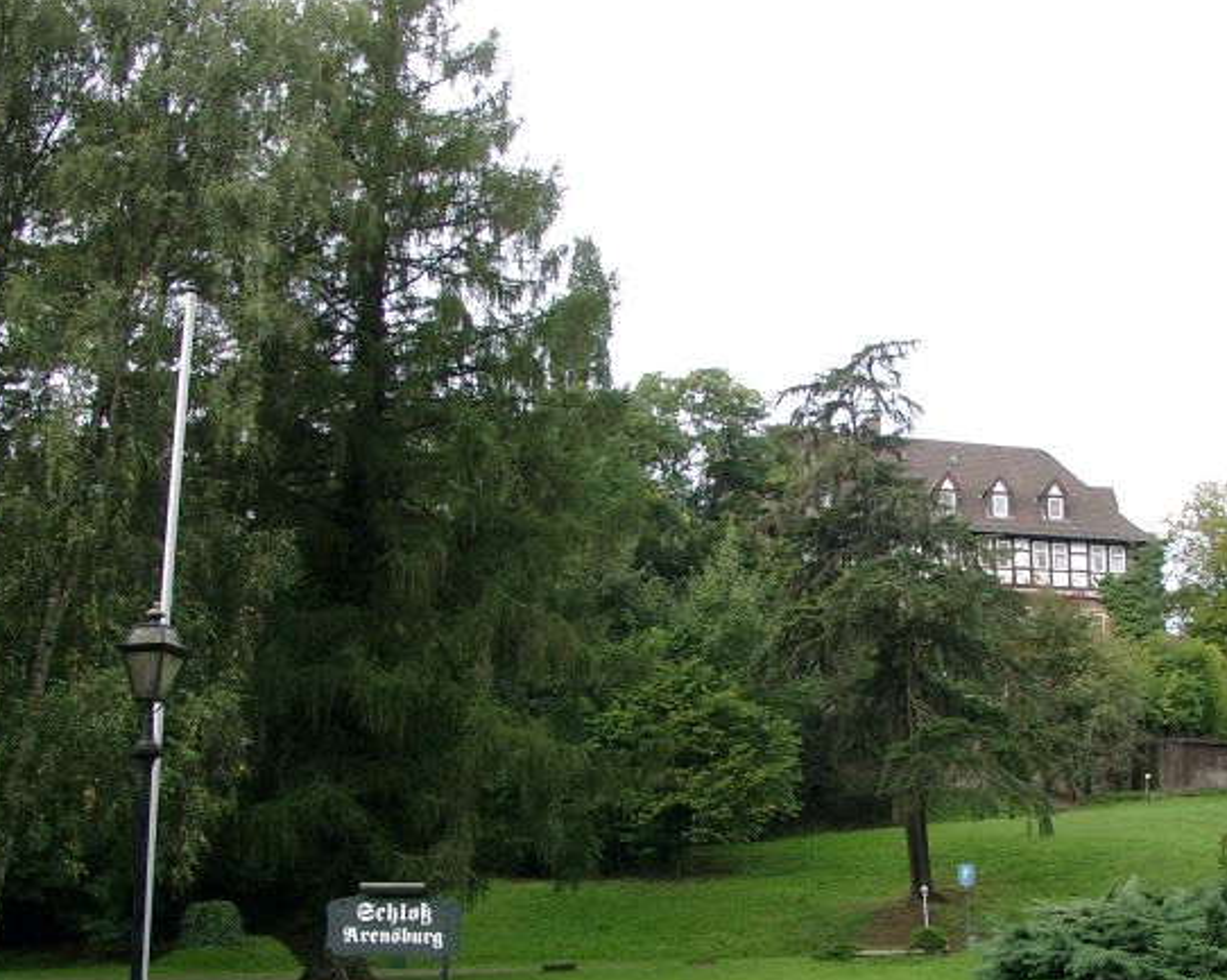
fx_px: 1778
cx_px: 801
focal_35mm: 49
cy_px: 561
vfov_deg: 30.8
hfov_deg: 37.7
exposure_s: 1/83.1
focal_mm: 7.13
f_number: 4
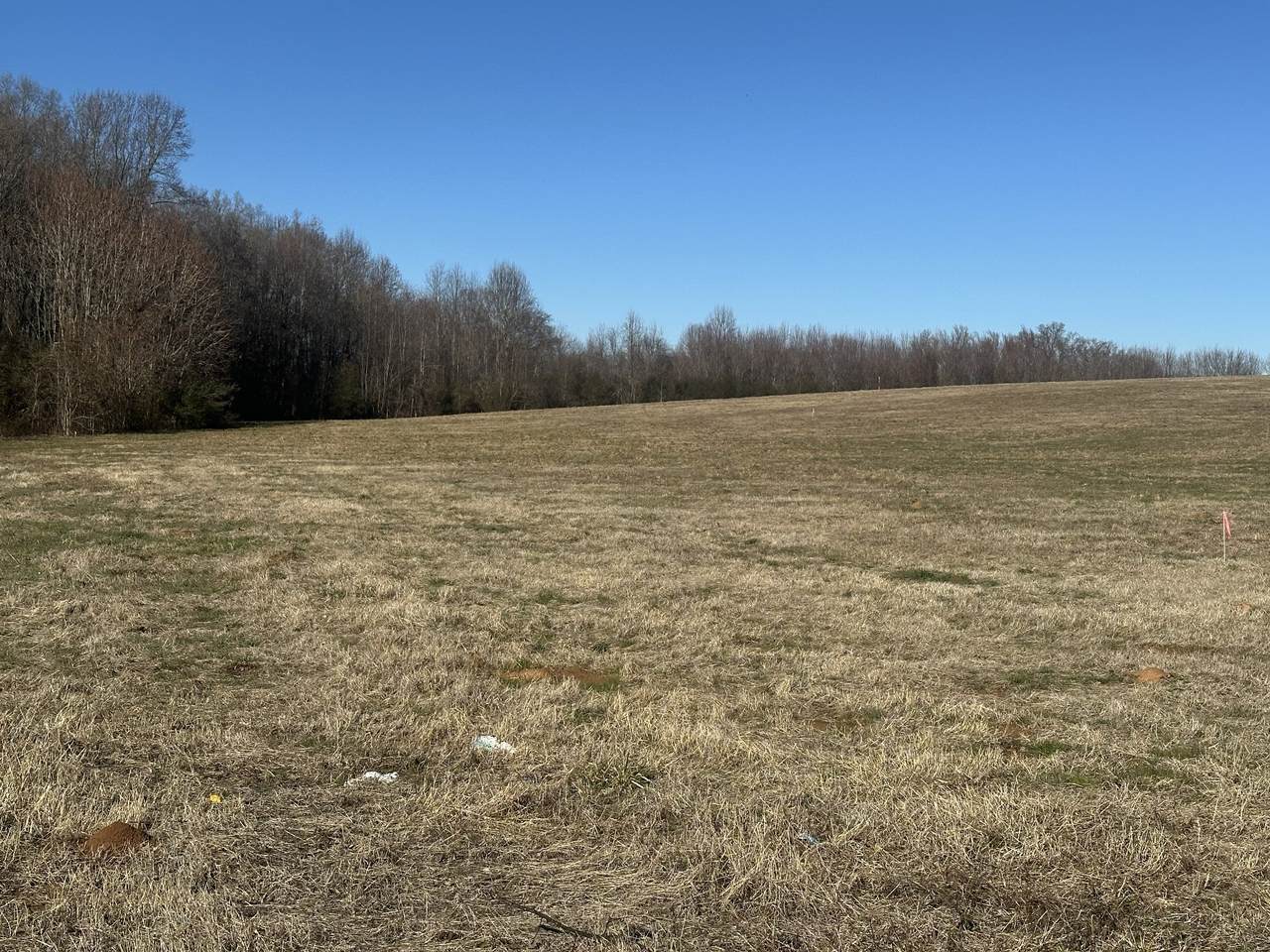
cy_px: 476
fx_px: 1761
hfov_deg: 39.7
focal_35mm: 48
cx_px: 635
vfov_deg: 30.3
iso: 64
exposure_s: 1/5882
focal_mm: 6.86
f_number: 1.78
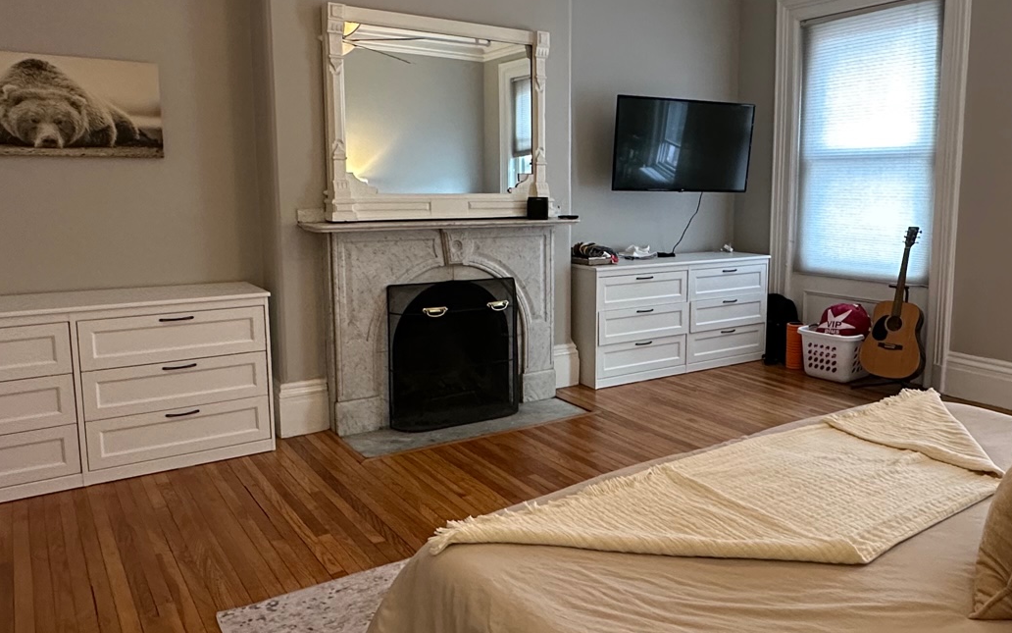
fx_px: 800
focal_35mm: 29
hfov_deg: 63.9
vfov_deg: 43.1
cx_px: 619
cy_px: 284
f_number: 2.2
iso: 500
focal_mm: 2.22
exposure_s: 1/60
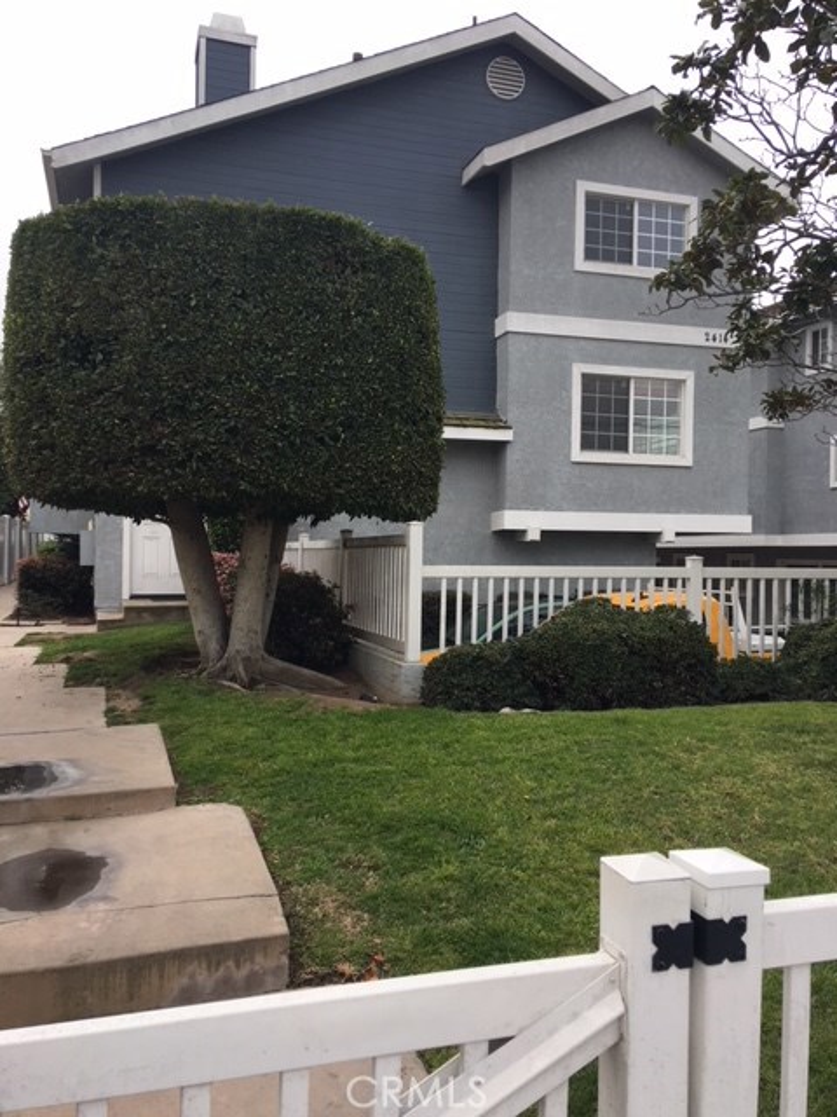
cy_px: 558
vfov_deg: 61.7
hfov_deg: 48.2
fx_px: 935
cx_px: 418
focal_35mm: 29
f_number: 2.2
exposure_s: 1/836
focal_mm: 4.15
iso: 25
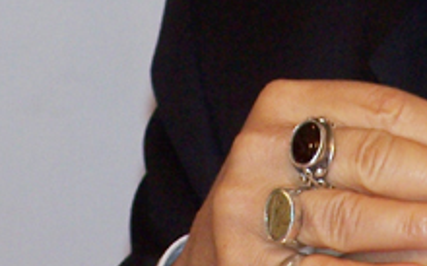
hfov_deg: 2.4
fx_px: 10021
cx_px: 260
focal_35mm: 862
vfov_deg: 1.5
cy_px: -174
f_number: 3.3
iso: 100
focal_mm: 39.5
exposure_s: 1/90
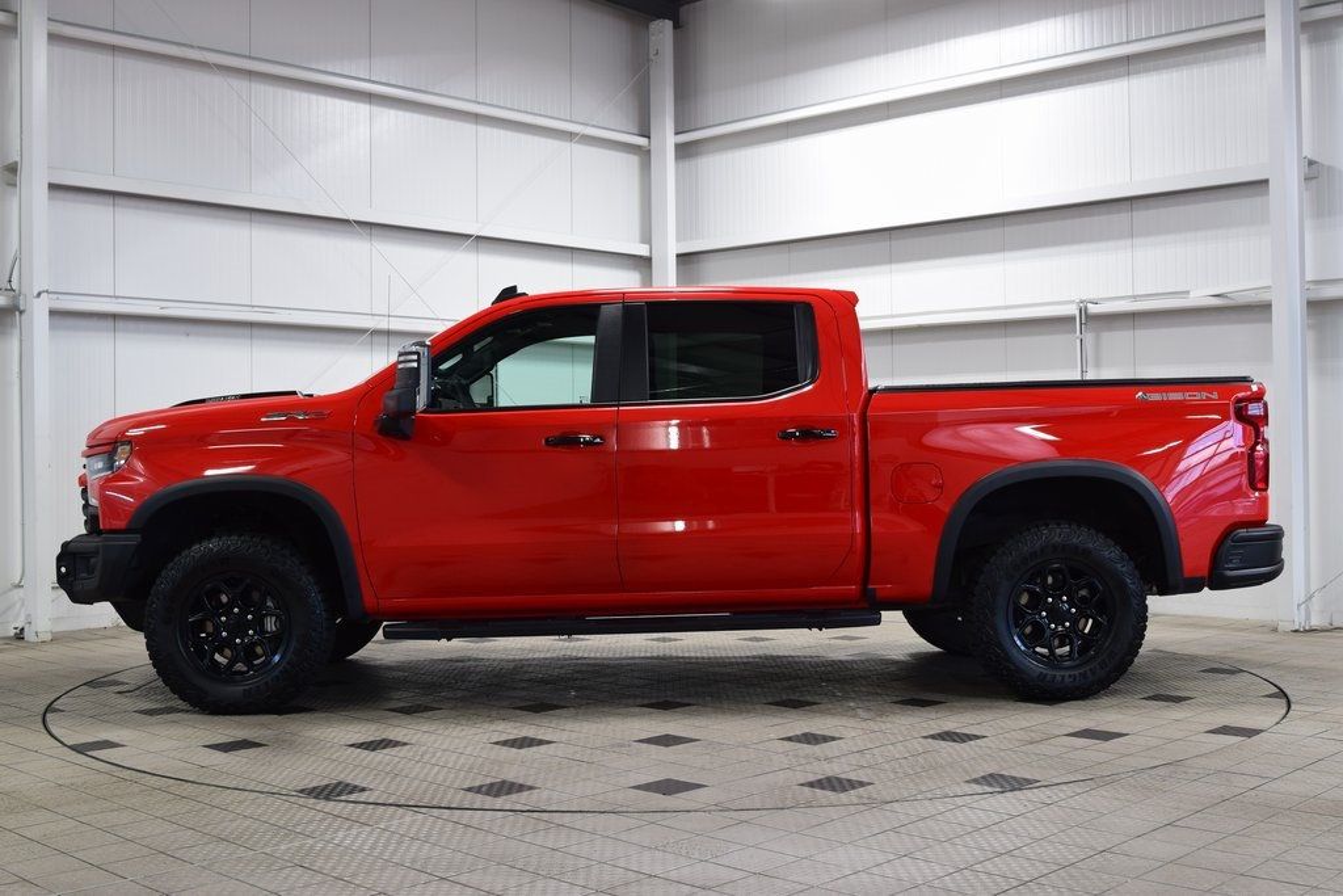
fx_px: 1567
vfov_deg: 31.9
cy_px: 448
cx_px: 672
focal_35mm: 42
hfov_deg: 46.4
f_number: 6.3
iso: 400
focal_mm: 28
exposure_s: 1/15
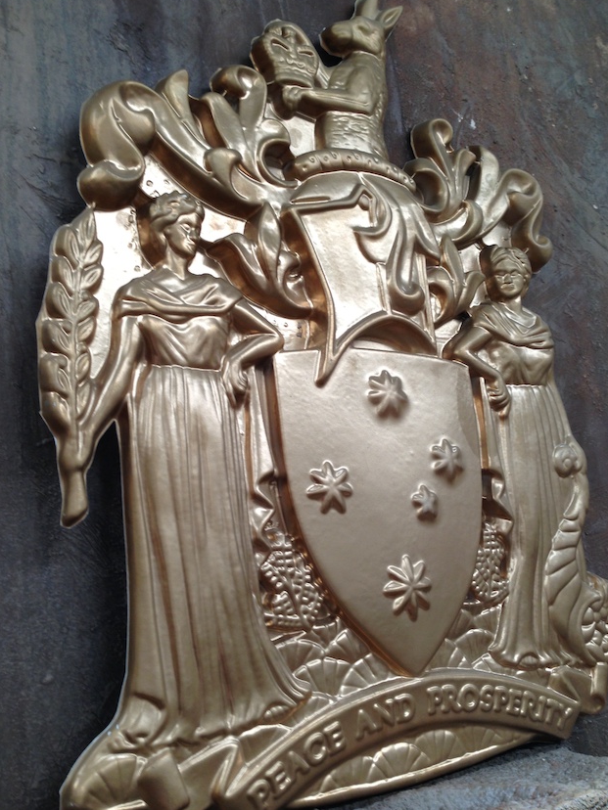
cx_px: 309
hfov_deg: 41.8
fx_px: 796
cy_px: 395
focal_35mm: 34
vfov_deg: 54.0
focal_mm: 4.13
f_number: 2.4
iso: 50
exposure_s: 1/20
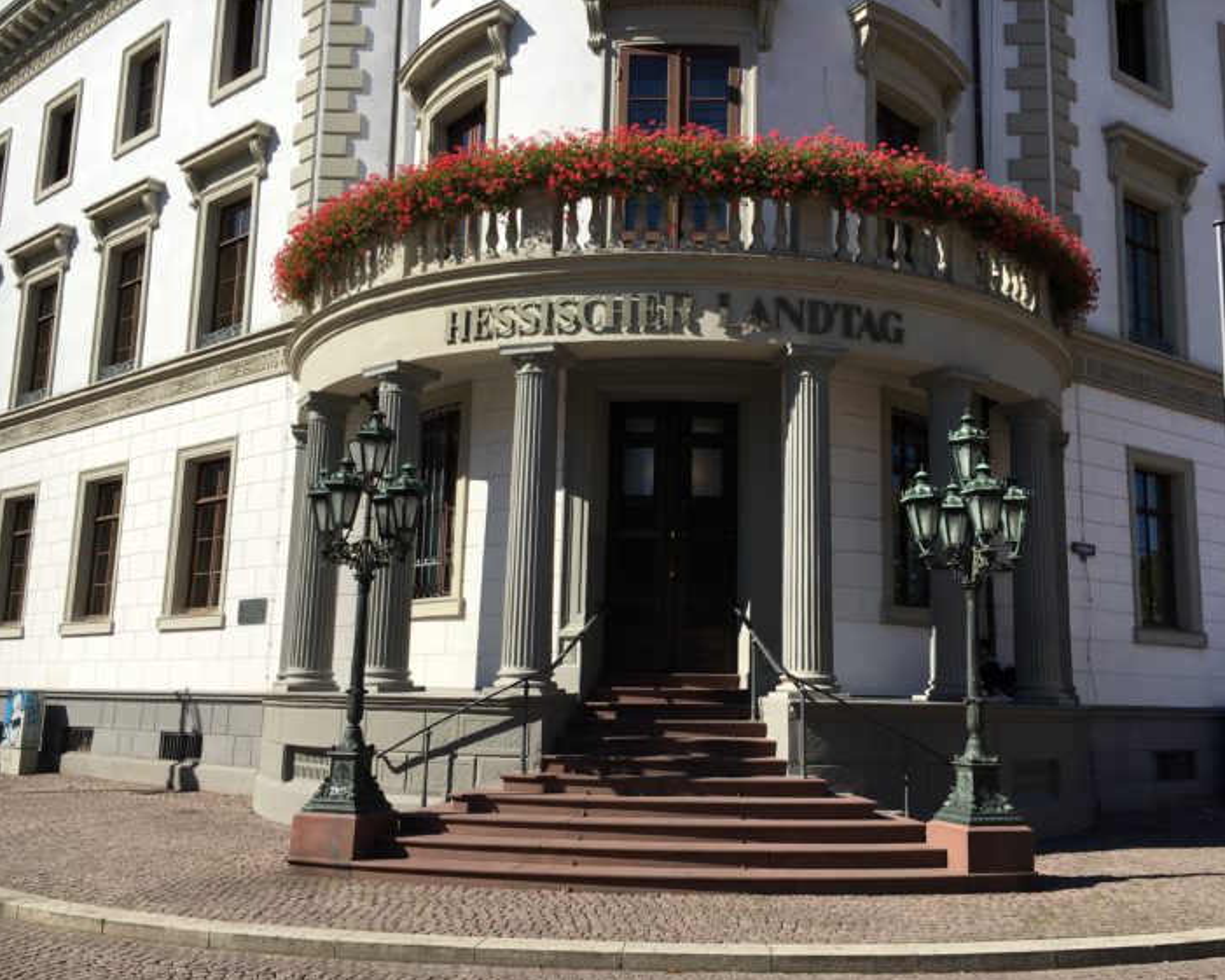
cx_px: 668
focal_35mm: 31
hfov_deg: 57.1
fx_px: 1124
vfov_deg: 47.1
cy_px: 500
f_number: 2.2
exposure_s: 1/1972
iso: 25
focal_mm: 4.15
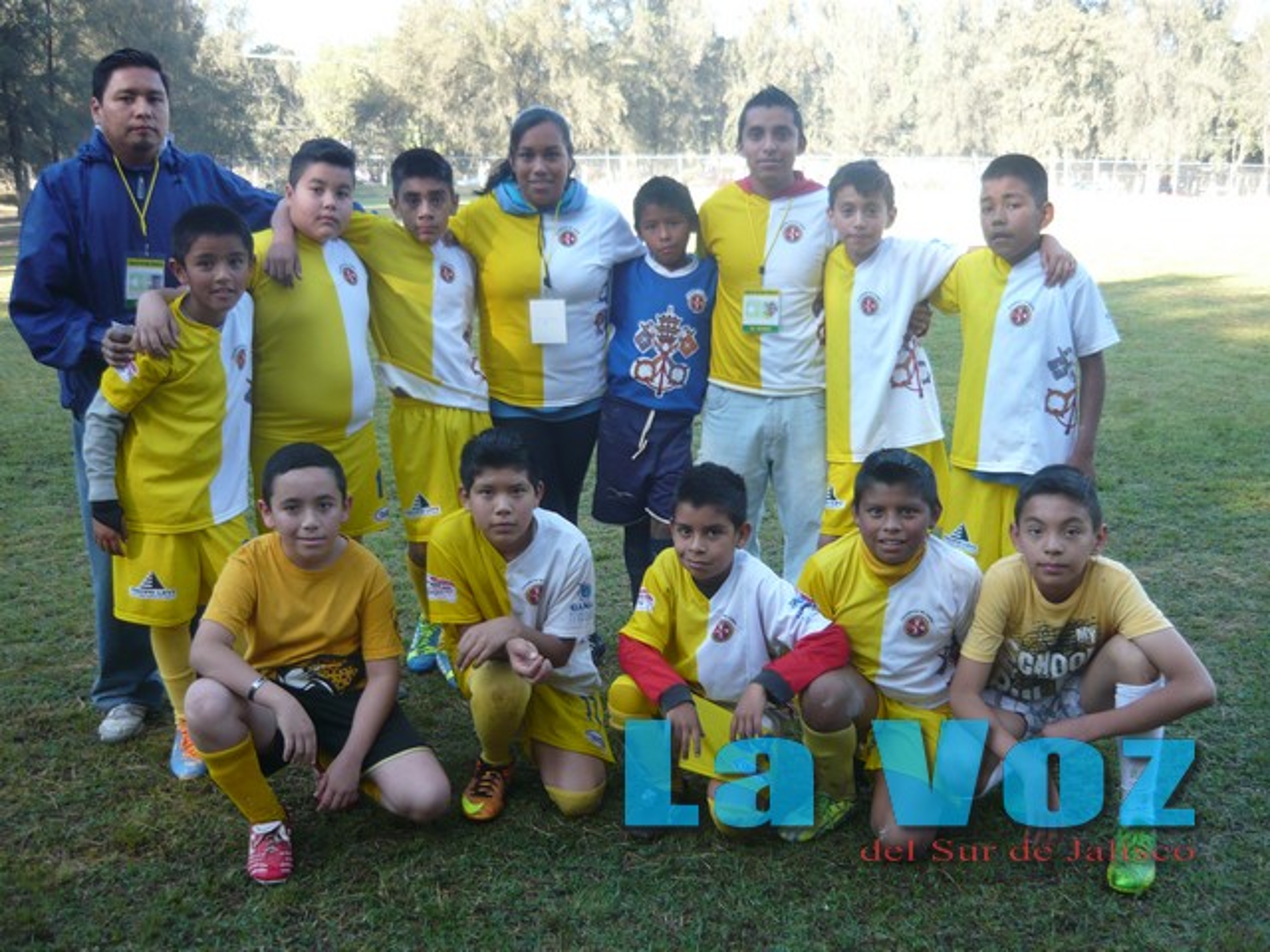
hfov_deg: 55.4
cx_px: 635
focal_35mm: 33
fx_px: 1211
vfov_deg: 42.9
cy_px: 476
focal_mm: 5.5
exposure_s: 1/125
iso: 100
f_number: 2.8
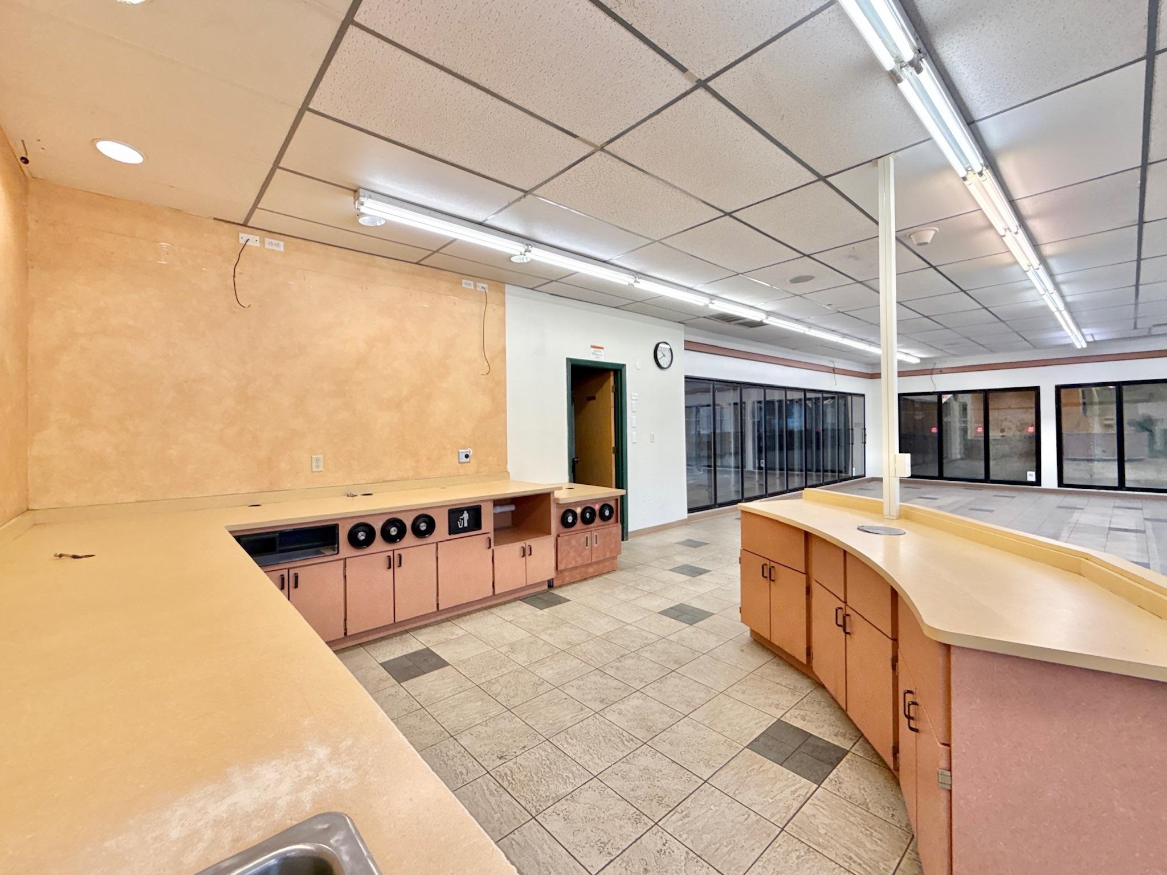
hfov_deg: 102.1
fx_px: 472
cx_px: 584
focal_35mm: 14
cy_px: 438
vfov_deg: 85.7
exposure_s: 1/120
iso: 80
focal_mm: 2.22
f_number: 2.2
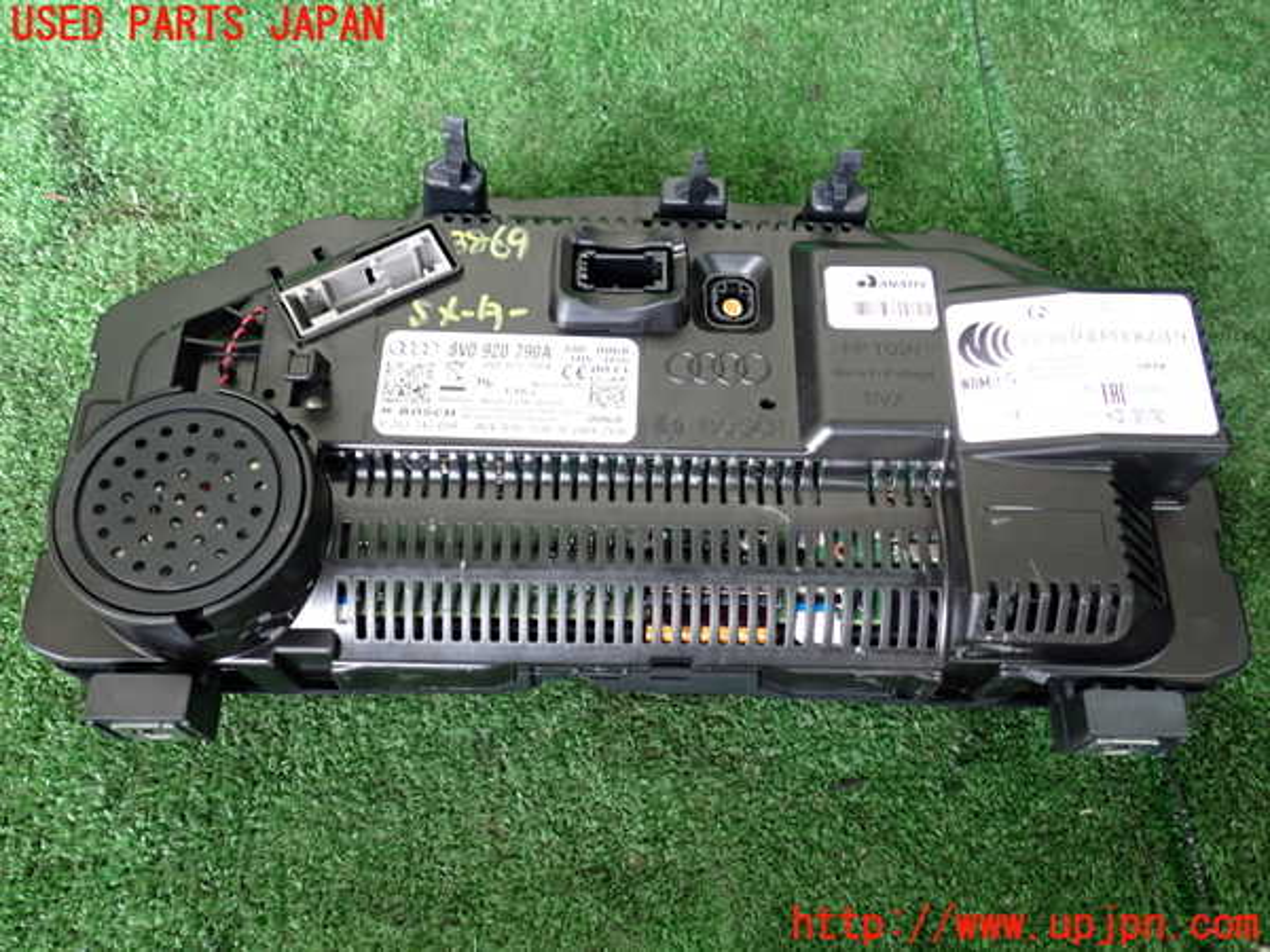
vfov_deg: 46.8
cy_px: 476
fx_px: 1101
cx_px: 635
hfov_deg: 60.0
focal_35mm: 30
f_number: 2.3
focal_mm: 5.4
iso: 250
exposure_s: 1/30
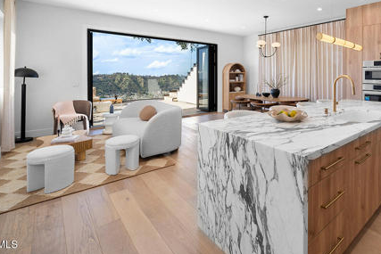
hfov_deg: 77.6
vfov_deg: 57.2
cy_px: 71
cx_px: 265
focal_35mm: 21
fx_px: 222
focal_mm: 14
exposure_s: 1/50
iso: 320
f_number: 9
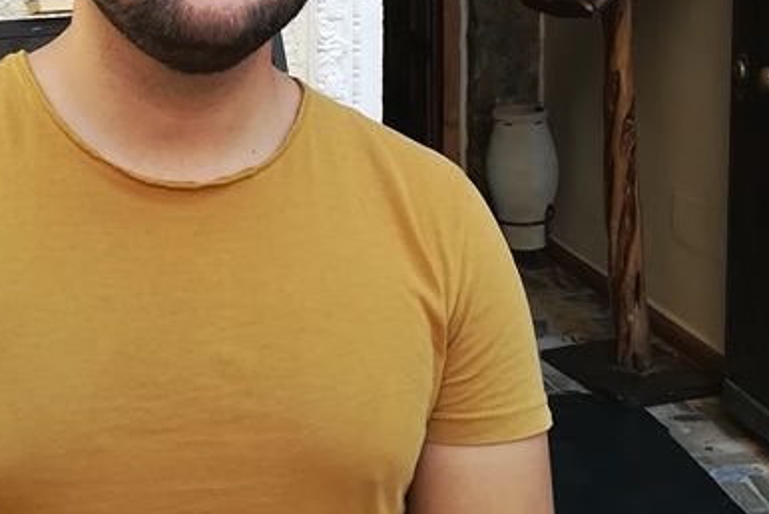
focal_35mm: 56
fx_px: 1197
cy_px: 30
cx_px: 257
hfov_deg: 35.3
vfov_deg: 23.4
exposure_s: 1/100
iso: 80
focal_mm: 3.83
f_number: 2.2
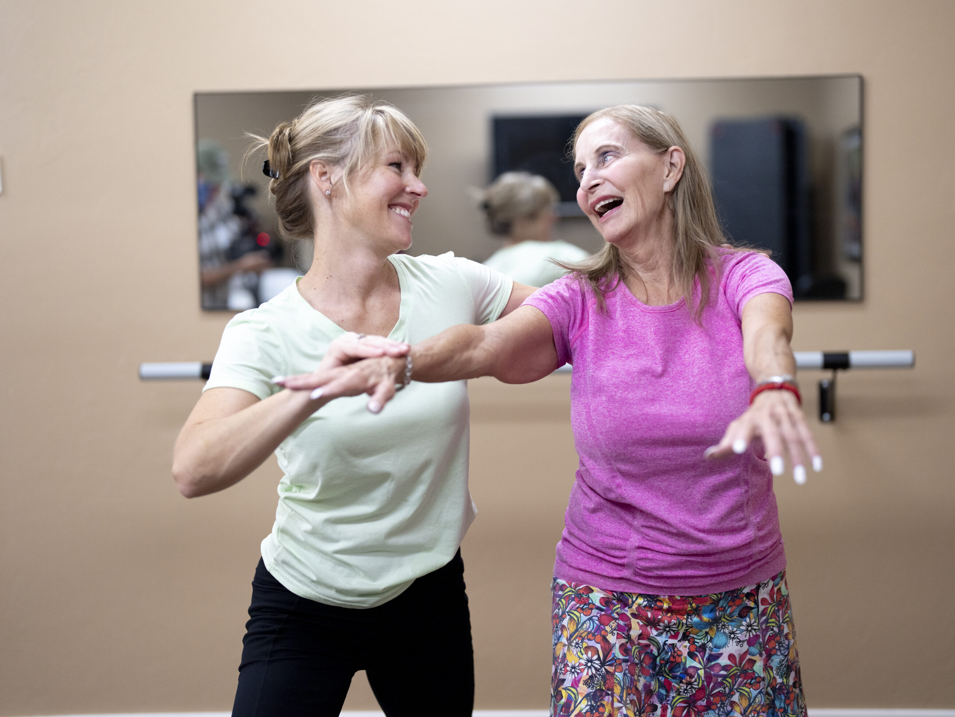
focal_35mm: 55
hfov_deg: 34.9
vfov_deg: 26.6
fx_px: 1518
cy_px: 354
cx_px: 538
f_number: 1.4
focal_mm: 50
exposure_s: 1/640
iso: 400
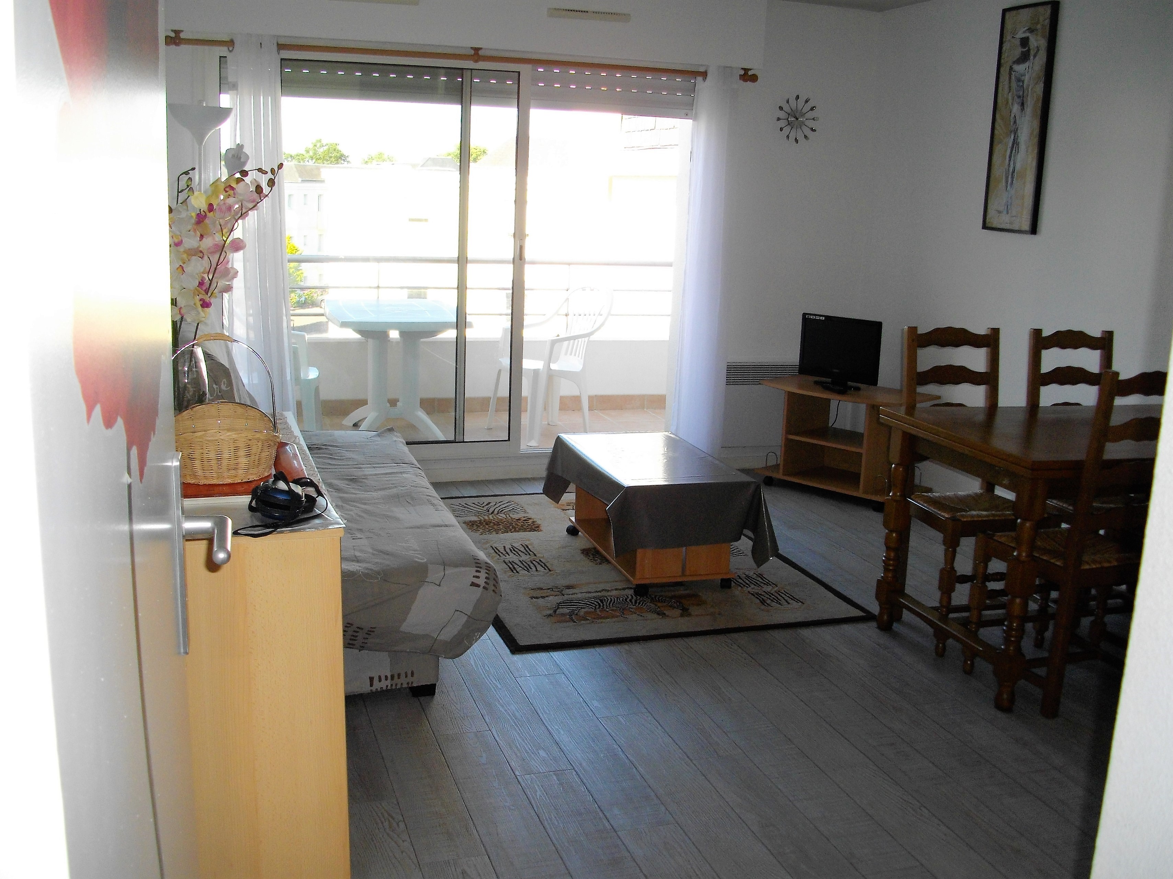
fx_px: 1050
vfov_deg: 45.4
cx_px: 586
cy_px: 440
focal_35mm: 31
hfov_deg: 58.4
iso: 100
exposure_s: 1/160
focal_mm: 5.7
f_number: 2.9
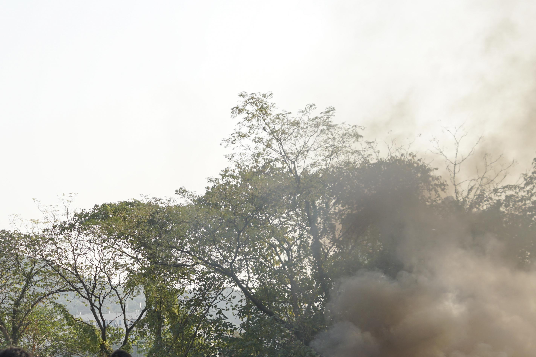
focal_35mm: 80
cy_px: 366
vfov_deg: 16.7
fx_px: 1191
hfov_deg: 24.9
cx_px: 95
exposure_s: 1/250
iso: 160
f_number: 5.6
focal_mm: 38
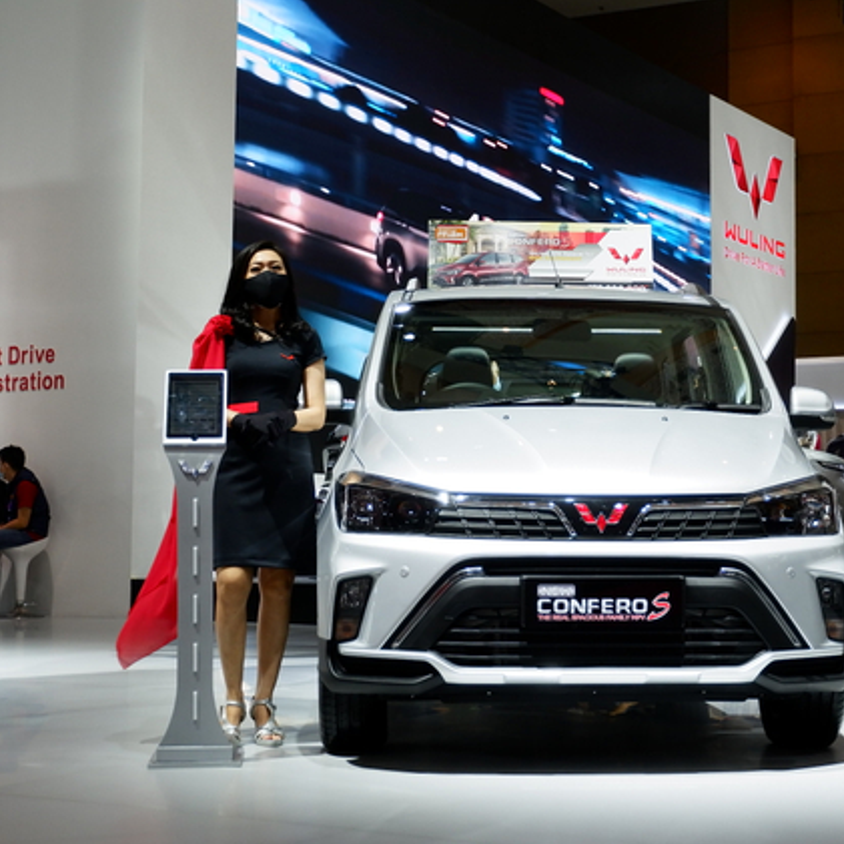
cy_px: 420
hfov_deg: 27.4
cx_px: 607
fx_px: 1710
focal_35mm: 62
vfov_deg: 27.7
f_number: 5
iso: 800
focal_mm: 32.5
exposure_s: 1/120
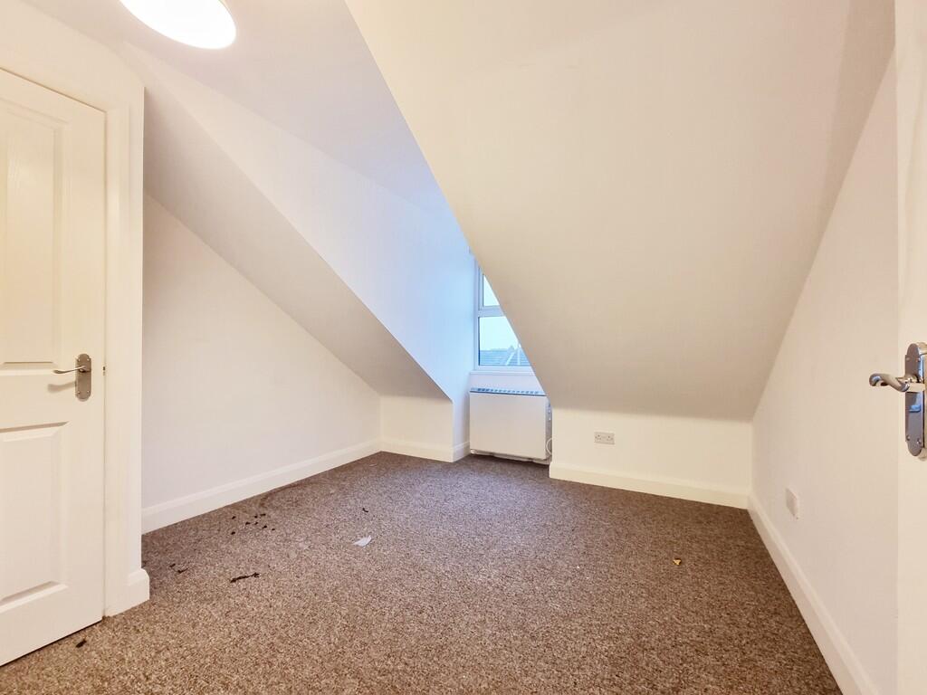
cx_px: 464
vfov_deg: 89.9
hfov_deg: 106.2
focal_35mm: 13
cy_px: 348
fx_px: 348
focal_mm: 2.2
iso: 320
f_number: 2.2
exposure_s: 1/33
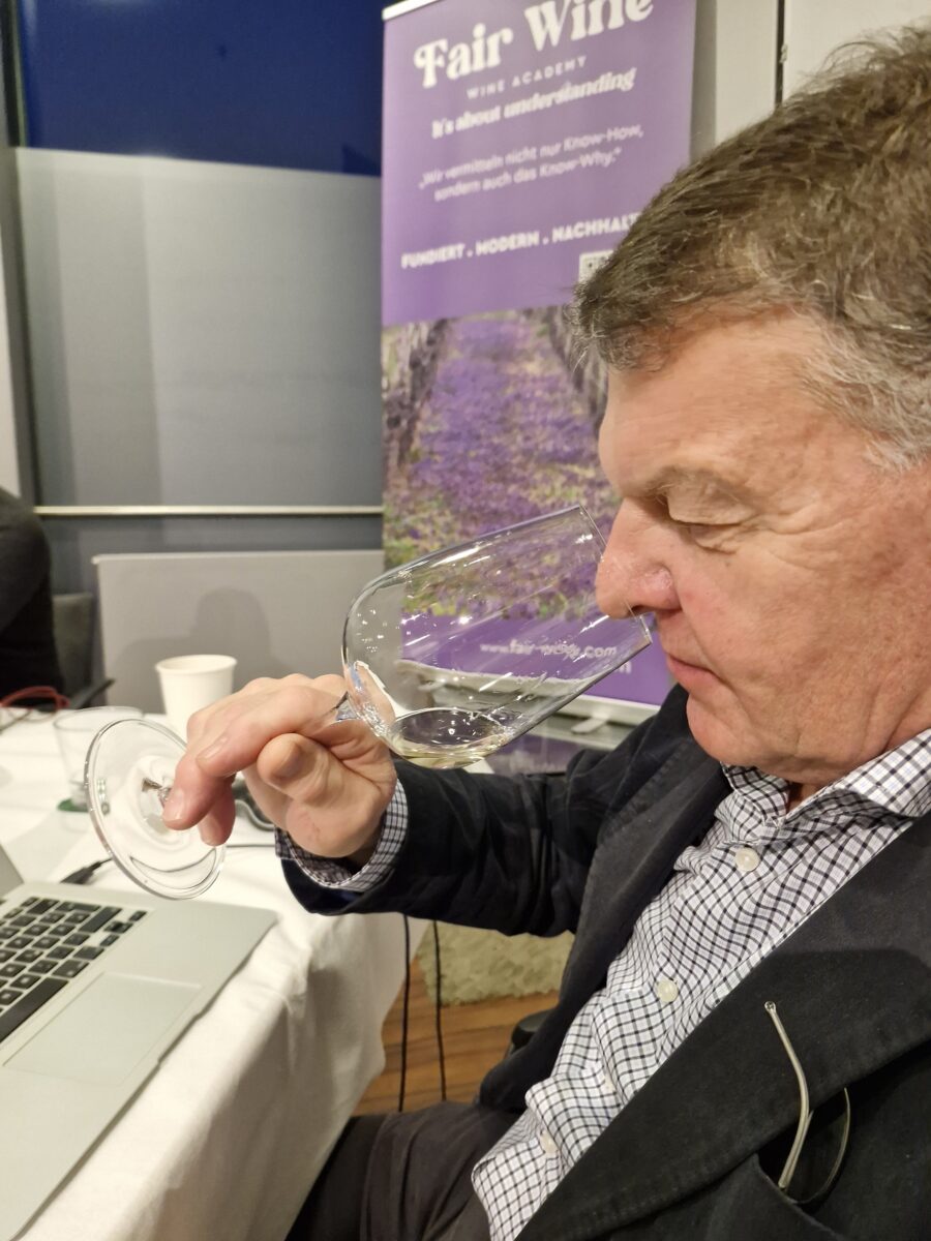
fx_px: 825
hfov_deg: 58.9
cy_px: 620
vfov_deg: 73.9
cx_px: 466
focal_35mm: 23
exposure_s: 1/100
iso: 500
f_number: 1.8
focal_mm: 5.54
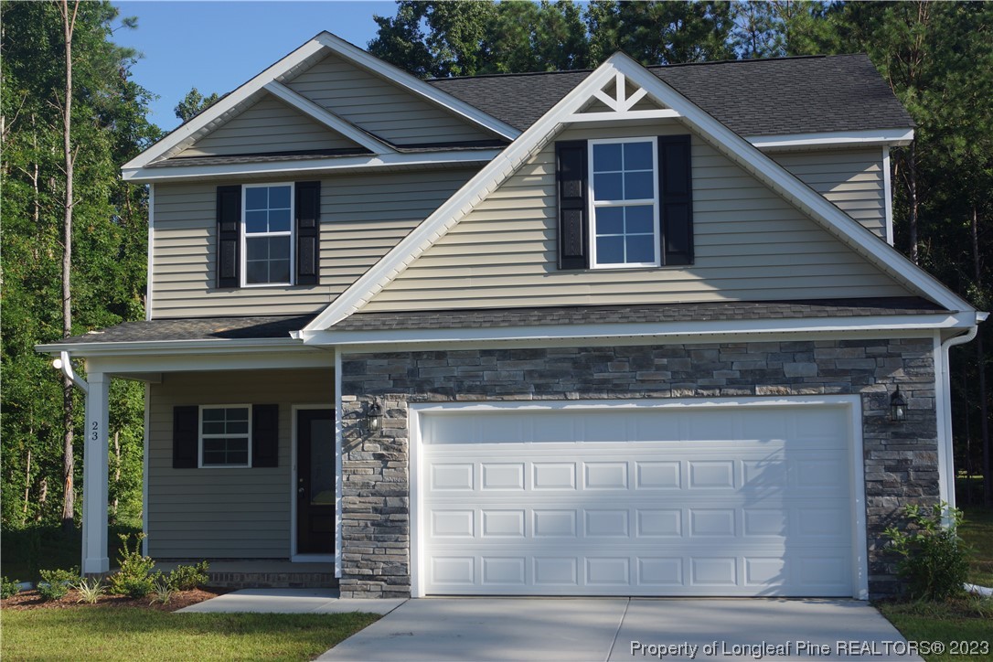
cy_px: 331
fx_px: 1158
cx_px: 496
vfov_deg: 31.9
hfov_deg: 46.4
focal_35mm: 42
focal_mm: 28
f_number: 9
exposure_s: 1/250
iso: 100
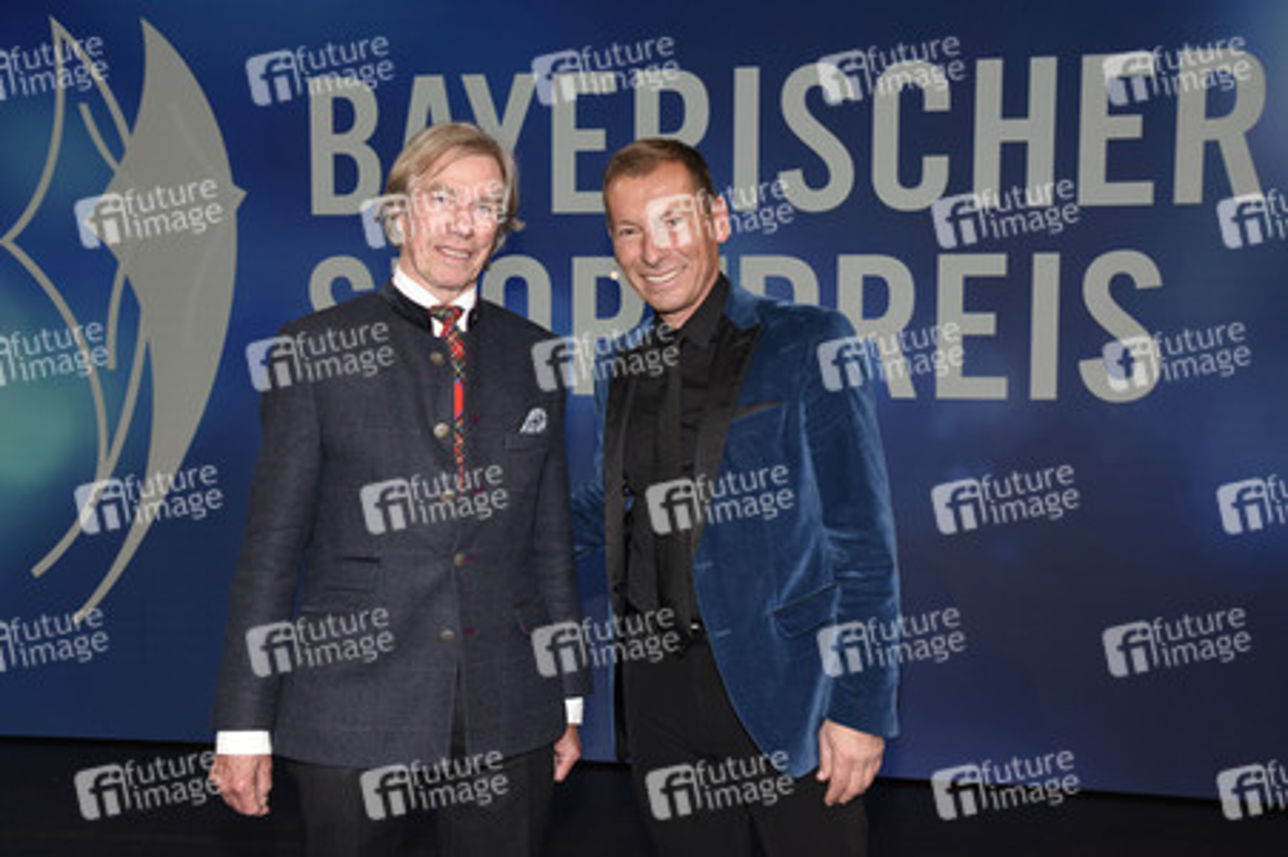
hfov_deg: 50.7
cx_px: 644
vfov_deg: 35.0
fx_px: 1359
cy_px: 428
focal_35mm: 38
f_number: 6.3
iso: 800
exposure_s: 1/100
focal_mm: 38
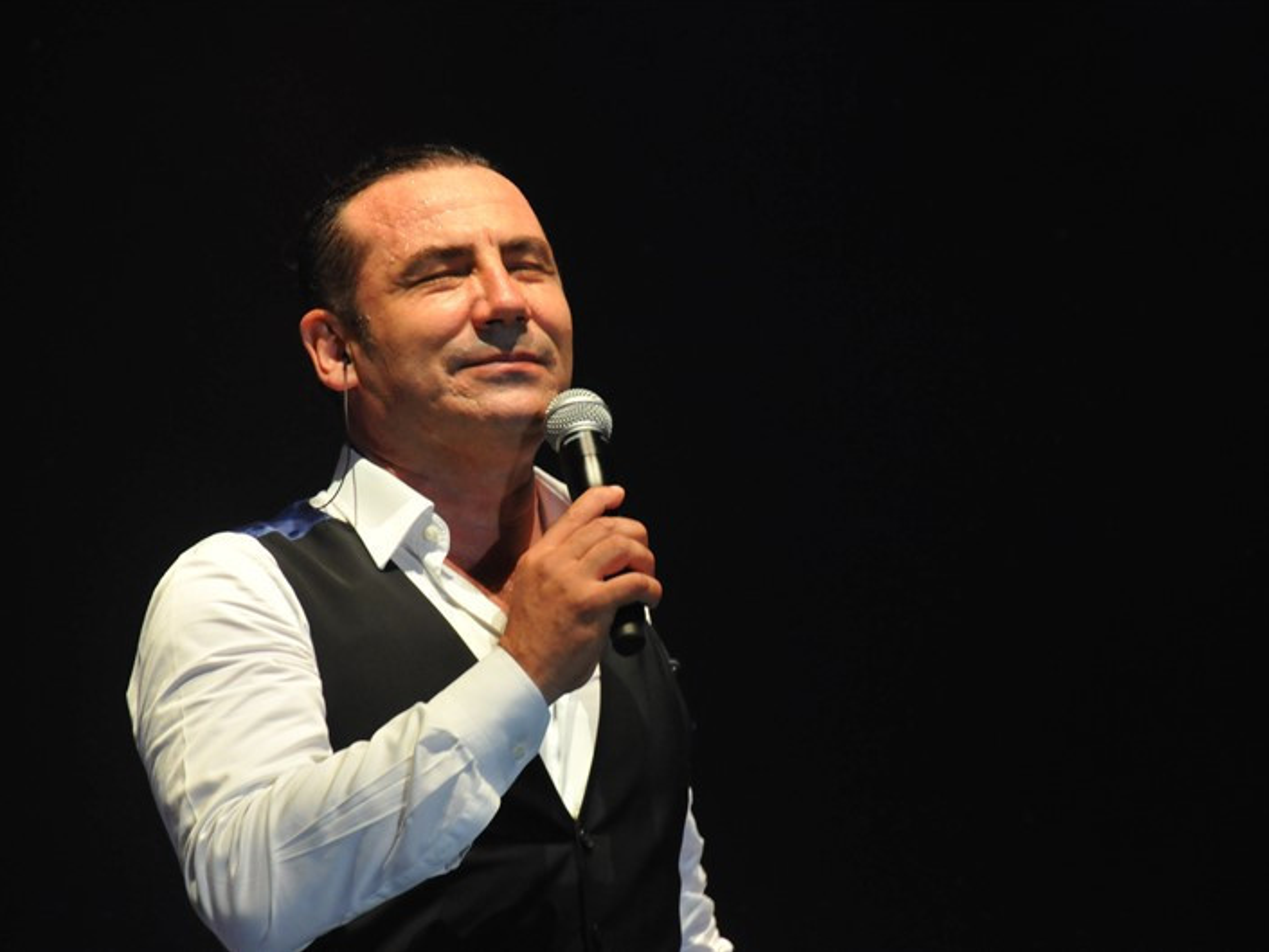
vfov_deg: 4.5
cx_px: 558
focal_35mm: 327
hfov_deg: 6.1
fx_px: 11990
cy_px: 476
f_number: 5.6
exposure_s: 1/100
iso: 1250
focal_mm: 200
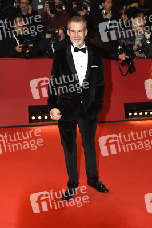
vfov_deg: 33.4
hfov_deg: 22.6
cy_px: 114
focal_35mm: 60
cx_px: 76
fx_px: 381
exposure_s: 1/200
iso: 800
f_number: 6.3
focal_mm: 40
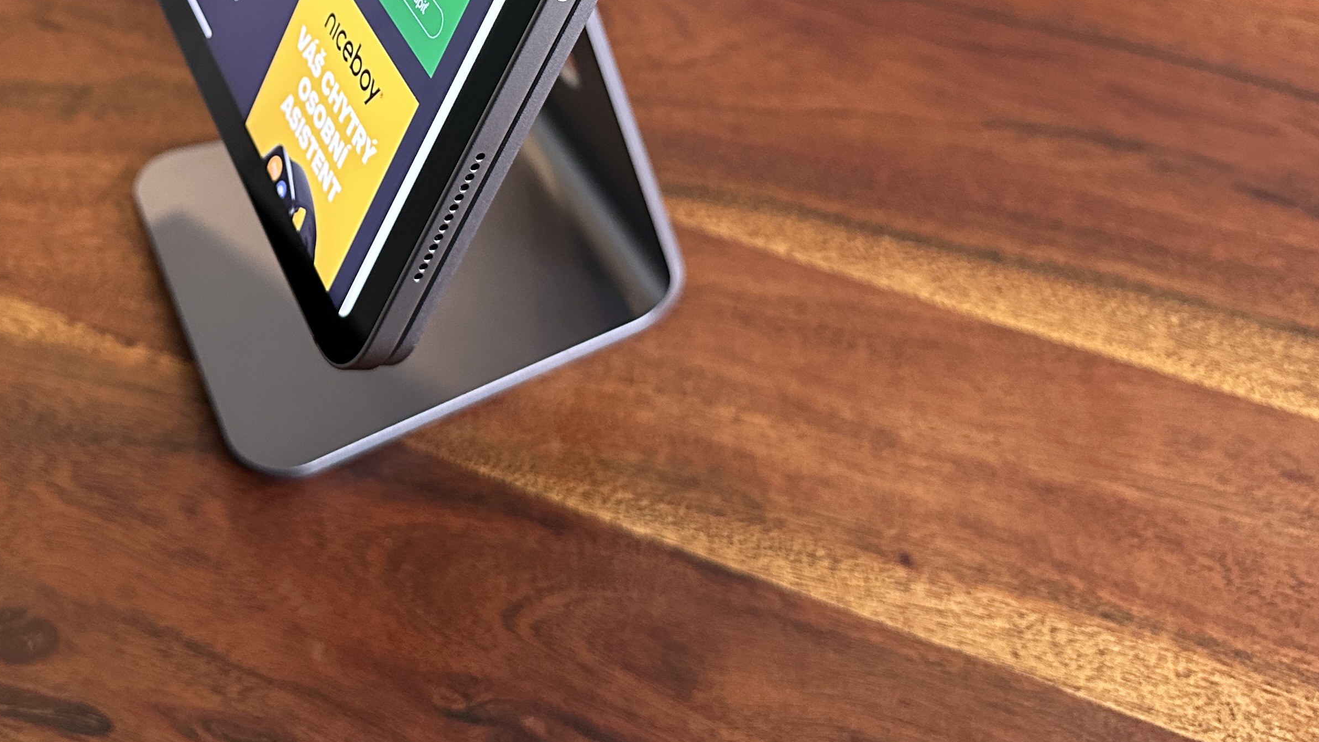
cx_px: 380
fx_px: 1539
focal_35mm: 44
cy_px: -47
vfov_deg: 25.4
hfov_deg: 45.3
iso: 500
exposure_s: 1/60
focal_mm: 6.86
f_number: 1.78
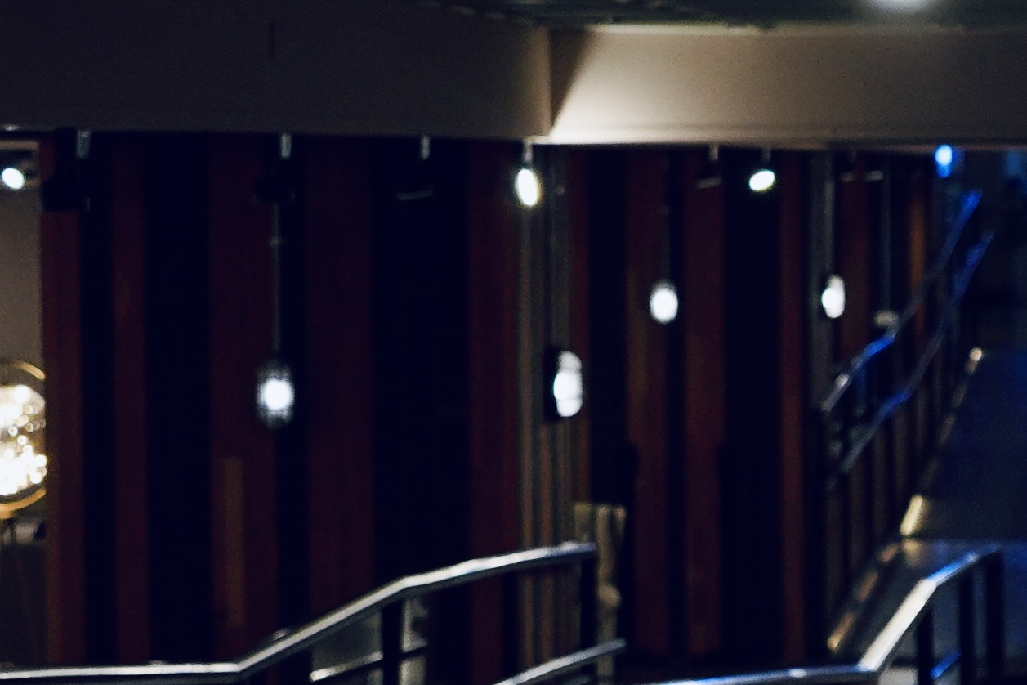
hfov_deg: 14.8
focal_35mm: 132
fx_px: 3765
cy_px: 638
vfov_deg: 10.3
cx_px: 1349
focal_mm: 24
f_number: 2.8
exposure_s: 1/200
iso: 400
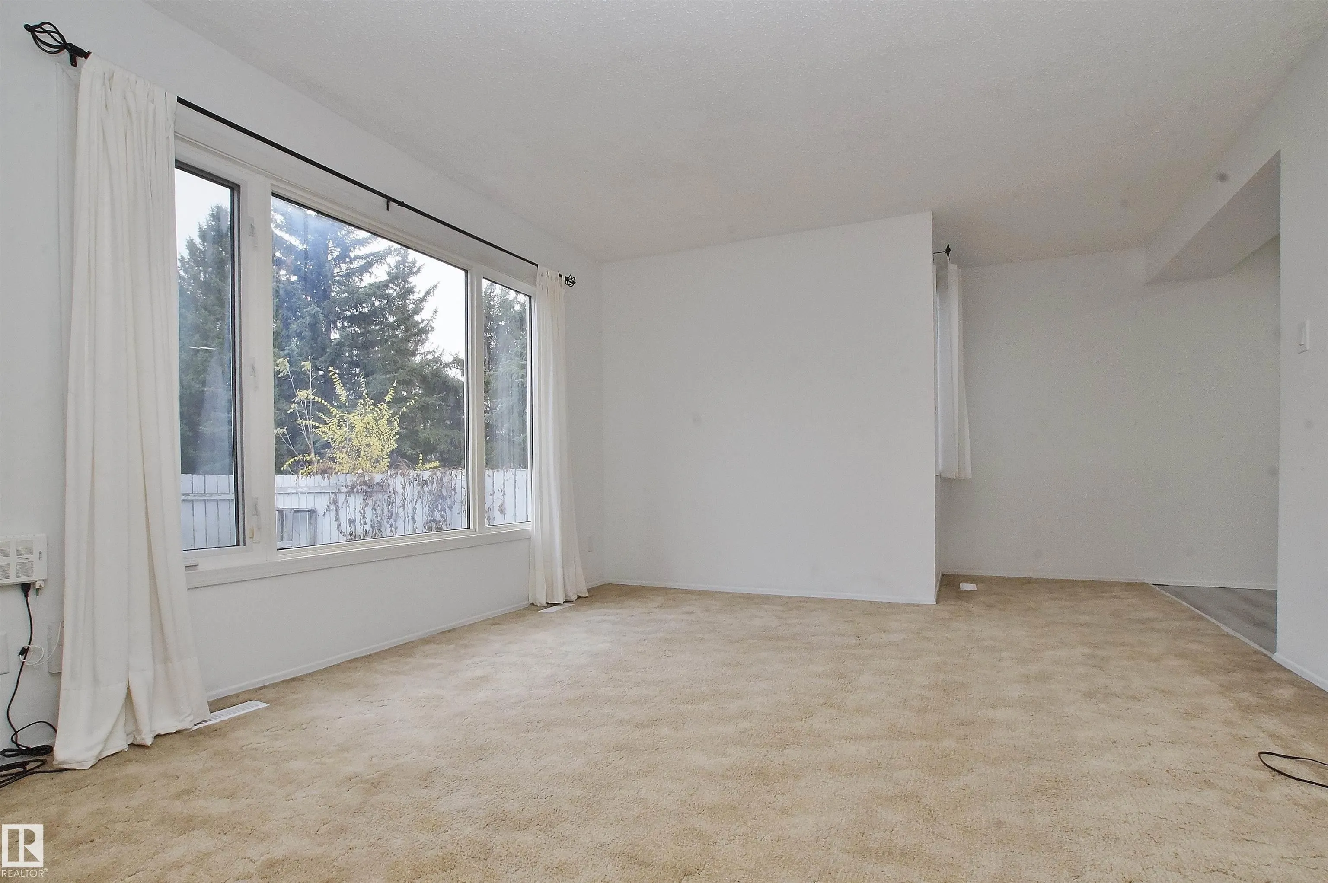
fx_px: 608
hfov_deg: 95.0
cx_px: 664
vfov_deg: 72.0
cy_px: 442
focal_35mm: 16
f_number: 16
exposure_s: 1/8
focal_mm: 11
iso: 400
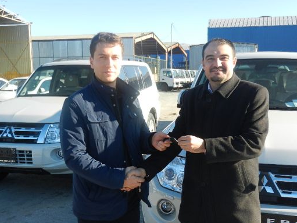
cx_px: 159
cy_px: 121
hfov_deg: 44.8
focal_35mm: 42
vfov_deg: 34.3
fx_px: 360
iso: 160
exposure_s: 1/500
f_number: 3.8
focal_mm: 5.9
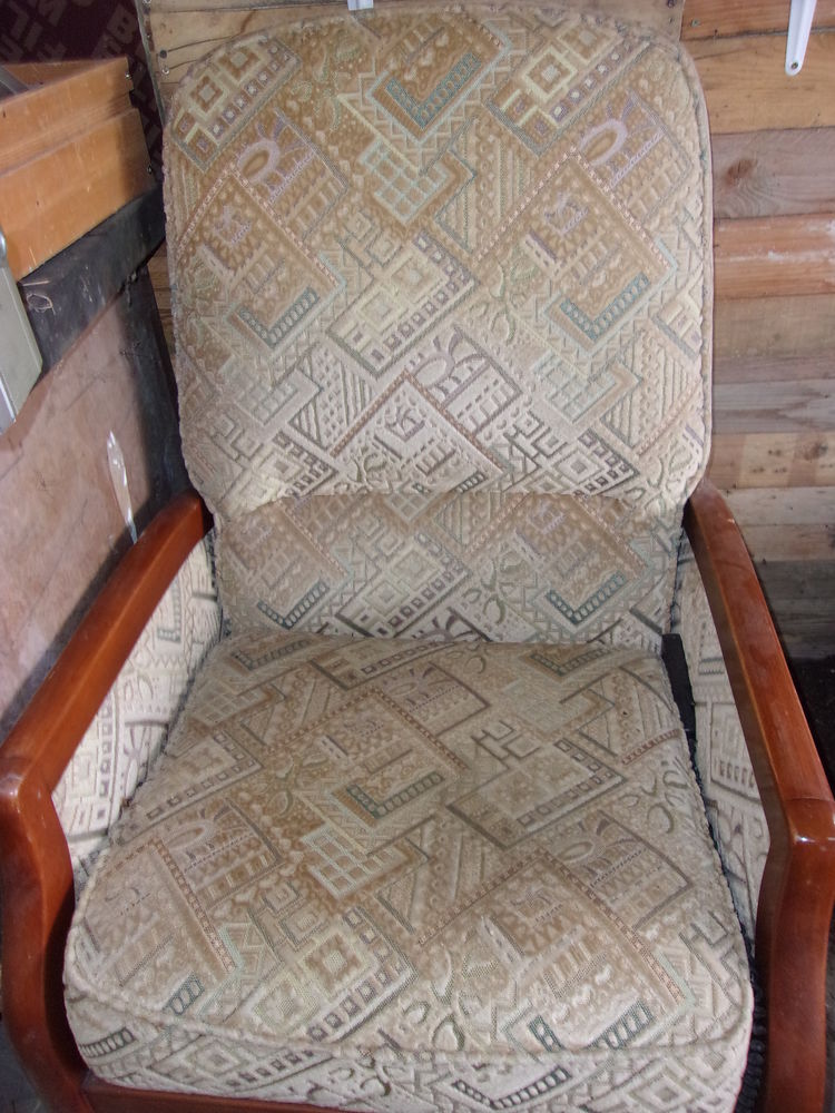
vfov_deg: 65.3
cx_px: 418
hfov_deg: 51.4
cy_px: 556
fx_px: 868
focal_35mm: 27
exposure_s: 1/34
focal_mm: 4.9
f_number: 3
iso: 200
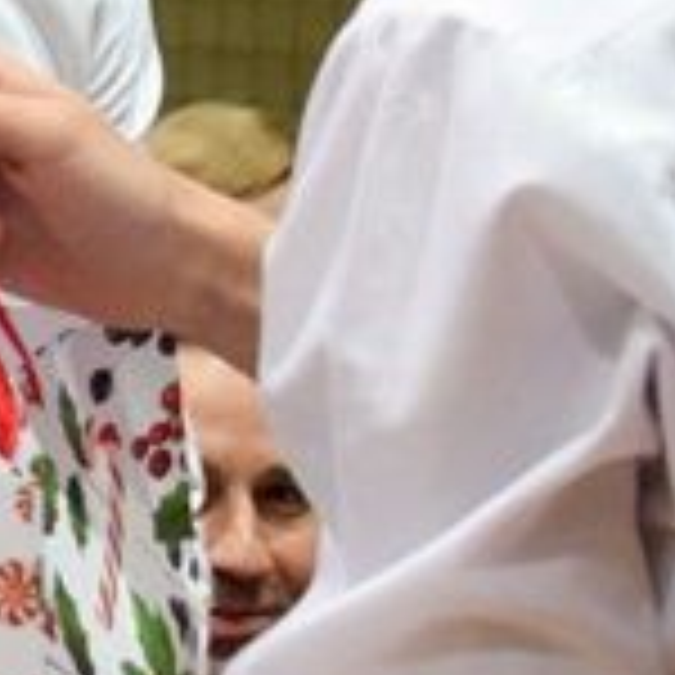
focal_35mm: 268
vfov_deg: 6.5
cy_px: 216
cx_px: -364
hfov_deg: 6.5
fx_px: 5902
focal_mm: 35
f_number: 4.5
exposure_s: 1/80
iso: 3200
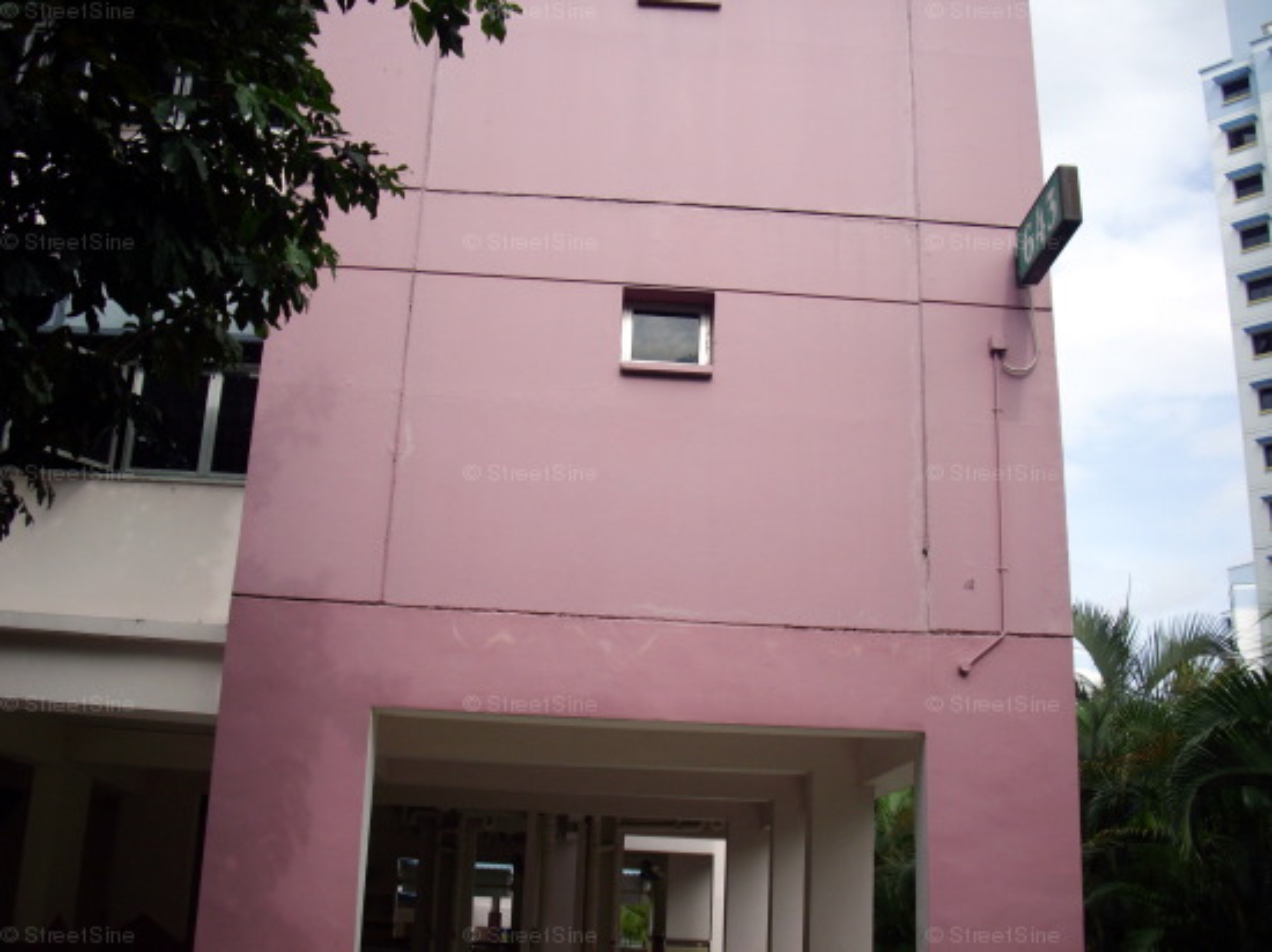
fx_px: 1359
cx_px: 636
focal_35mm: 37
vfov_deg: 38.6
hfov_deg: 50.2
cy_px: 476
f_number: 5.6
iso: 80
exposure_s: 1/200
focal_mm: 6.2
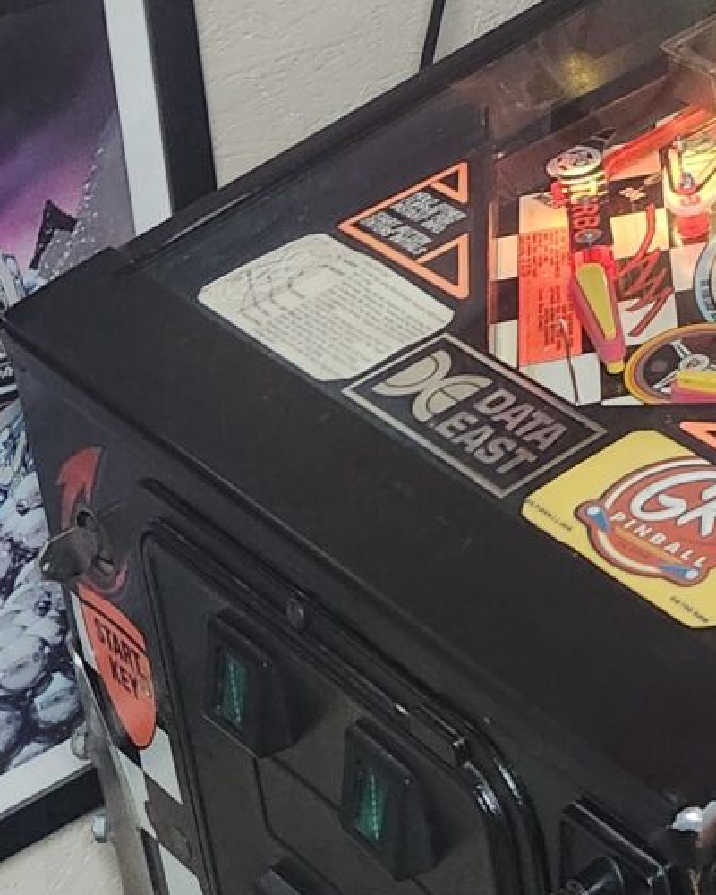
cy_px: -317
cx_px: 1131
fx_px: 2437
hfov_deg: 15.2
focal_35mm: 92
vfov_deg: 19.0
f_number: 1.8
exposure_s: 1/120
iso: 640
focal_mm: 5.4
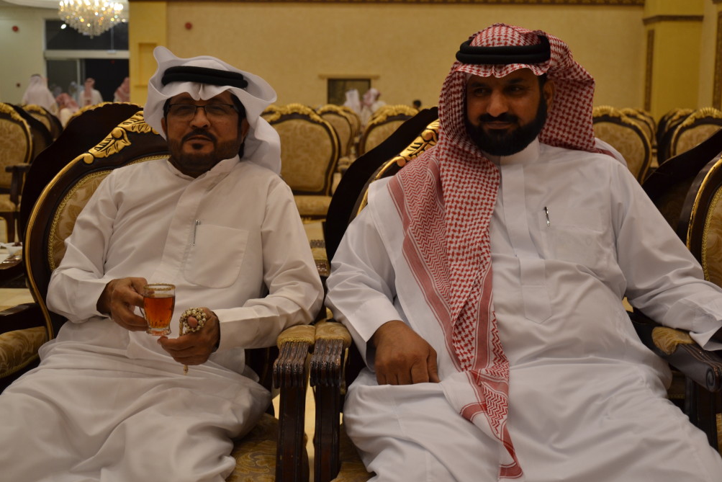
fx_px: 983
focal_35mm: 49
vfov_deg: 27.5
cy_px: 245
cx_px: 356
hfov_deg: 40.3
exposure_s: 1/50
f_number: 4.2
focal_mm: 32
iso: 400
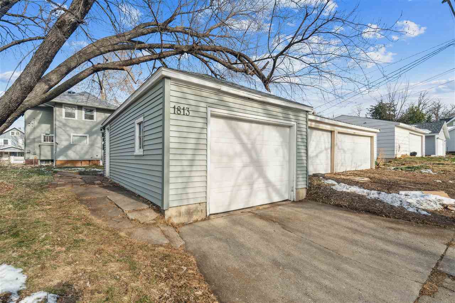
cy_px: 152
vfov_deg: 73.7
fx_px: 202
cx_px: 228
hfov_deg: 96.7
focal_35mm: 16
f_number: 10
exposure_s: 1/320
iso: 400
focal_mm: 16
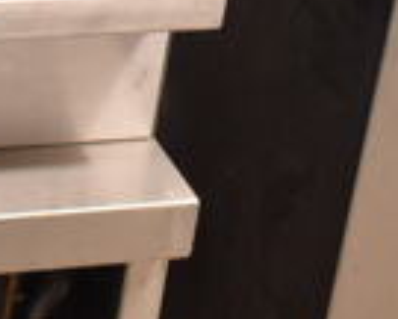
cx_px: -133
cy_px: -447
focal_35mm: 190
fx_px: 2238
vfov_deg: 7.6
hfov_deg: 9.9
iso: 1600
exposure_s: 1/125
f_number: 3.5
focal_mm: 20
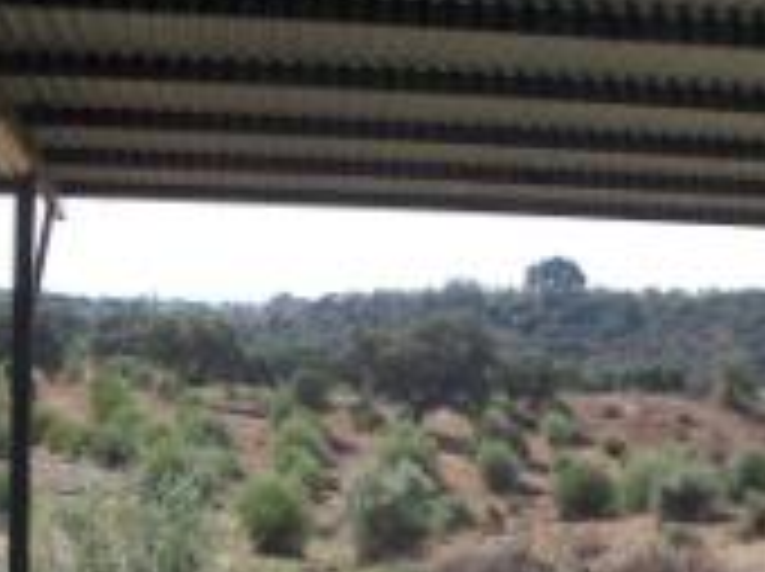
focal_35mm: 95
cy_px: 437
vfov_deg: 15.4
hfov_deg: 20.3
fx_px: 2097
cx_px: 662
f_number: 2.8
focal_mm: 7.54
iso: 64
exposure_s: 1/640
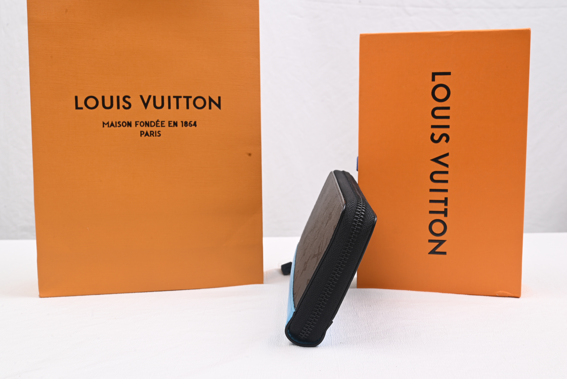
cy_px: 190
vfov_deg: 33.4
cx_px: 284
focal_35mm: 40
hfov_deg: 48.4
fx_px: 630
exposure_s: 1/2
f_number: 16
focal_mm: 40
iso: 100
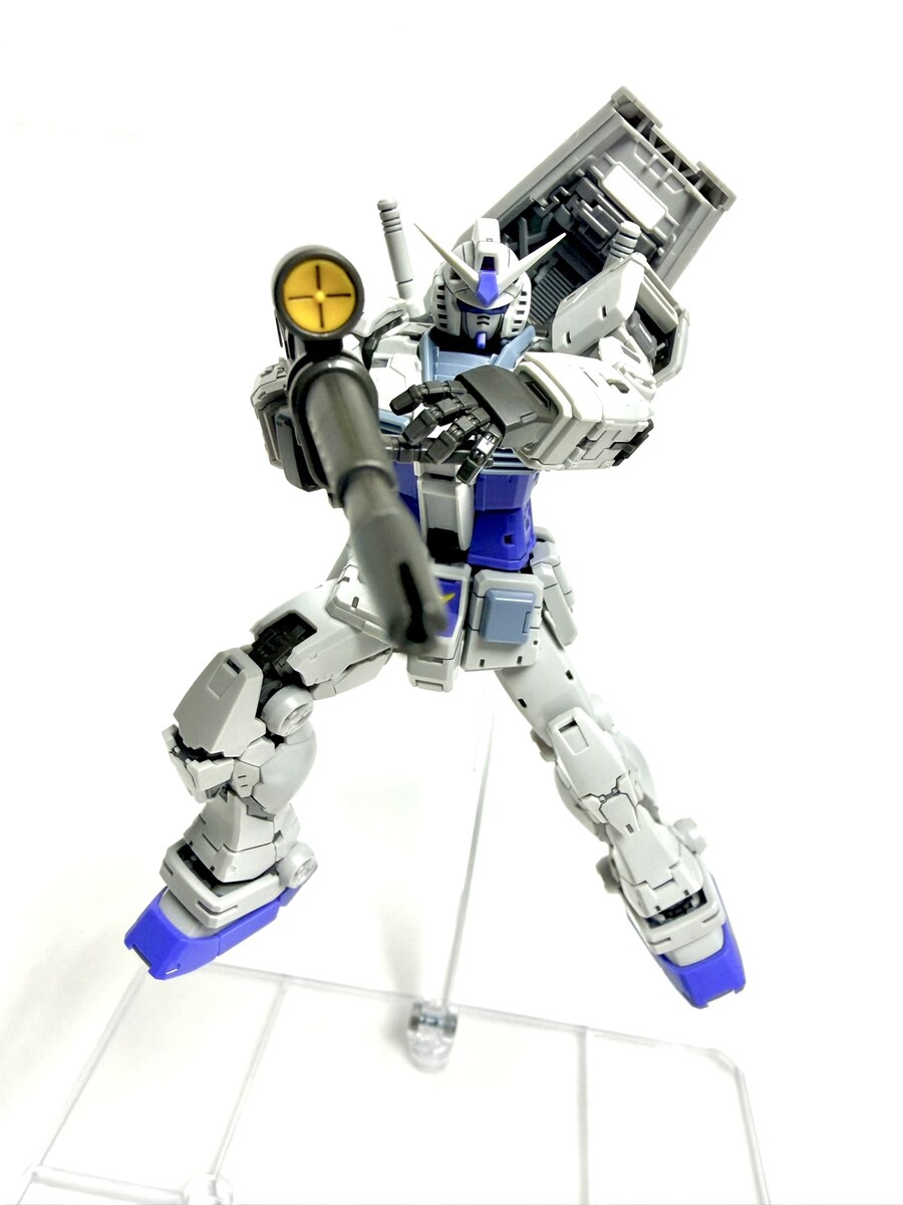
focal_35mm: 24
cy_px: 602
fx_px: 835
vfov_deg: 71.6
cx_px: 452
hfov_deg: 56.8
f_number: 2.2
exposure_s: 1/121
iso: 100
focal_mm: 2.22
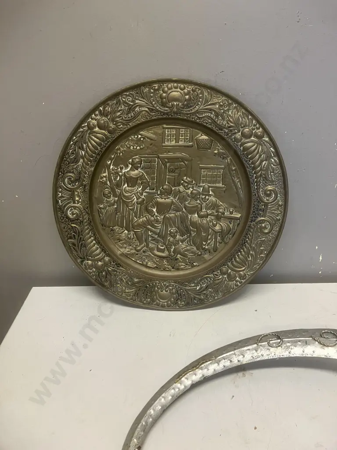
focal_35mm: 28
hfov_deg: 49.7
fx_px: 363
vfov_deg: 63.4
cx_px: 168
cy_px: 225
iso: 64
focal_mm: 3.99
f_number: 1.8
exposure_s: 1/50
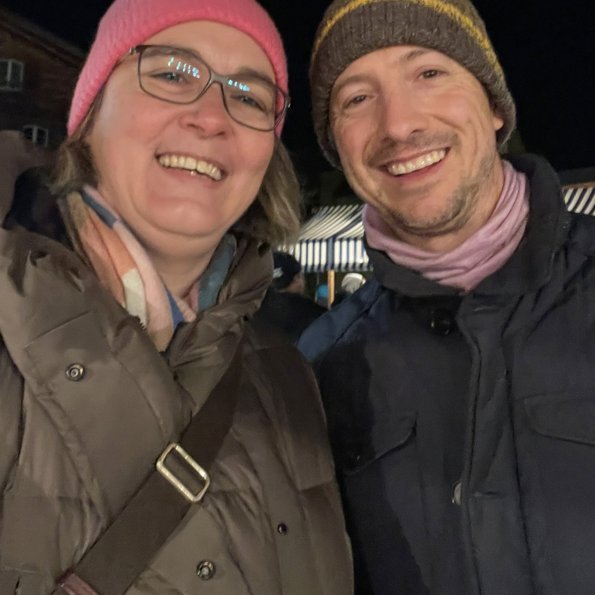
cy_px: 199
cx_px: 301
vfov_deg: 45.4
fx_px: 700
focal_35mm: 36
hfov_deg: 46.0
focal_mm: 2.71
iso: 800
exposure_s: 1/17
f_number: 2.2
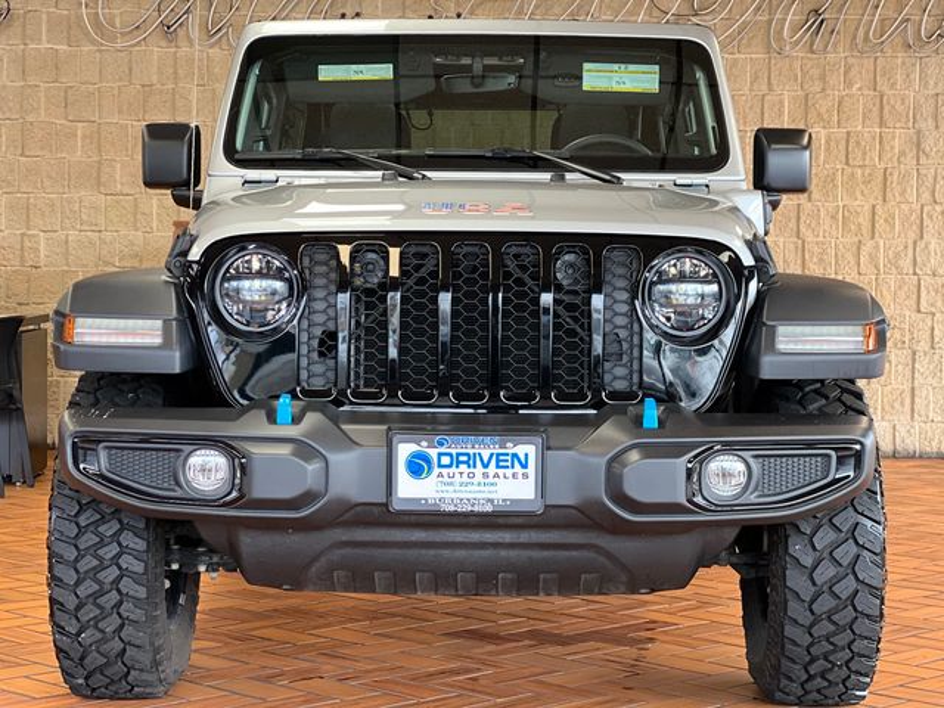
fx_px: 2100
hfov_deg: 25.3
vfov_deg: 19.1
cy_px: 354
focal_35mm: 77
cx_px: 472
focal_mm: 9
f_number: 2.8
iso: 250
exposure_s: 1/40
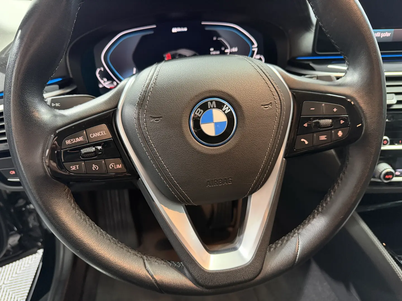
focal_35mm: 24
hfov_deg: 71.6
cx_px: 201
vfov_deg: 56.8
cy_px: 150
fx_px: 279
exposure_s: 1/33
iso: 640
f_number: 1.78
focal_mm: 6.76
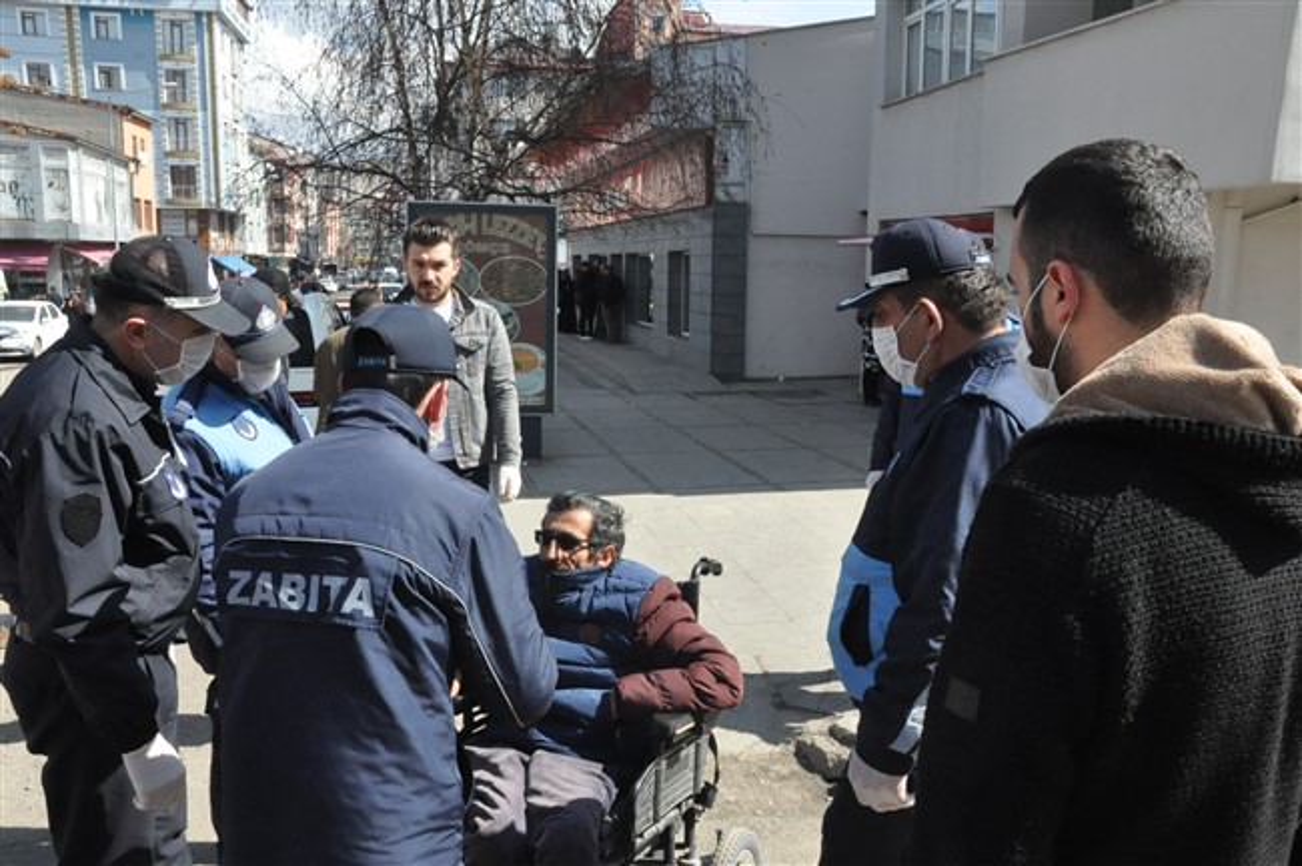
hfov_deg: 59.5
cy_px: 433
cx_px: 651
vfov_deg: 41.6
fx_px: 1138
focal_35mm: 32
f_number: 20
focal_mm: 21
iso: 2000
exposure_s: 1/400
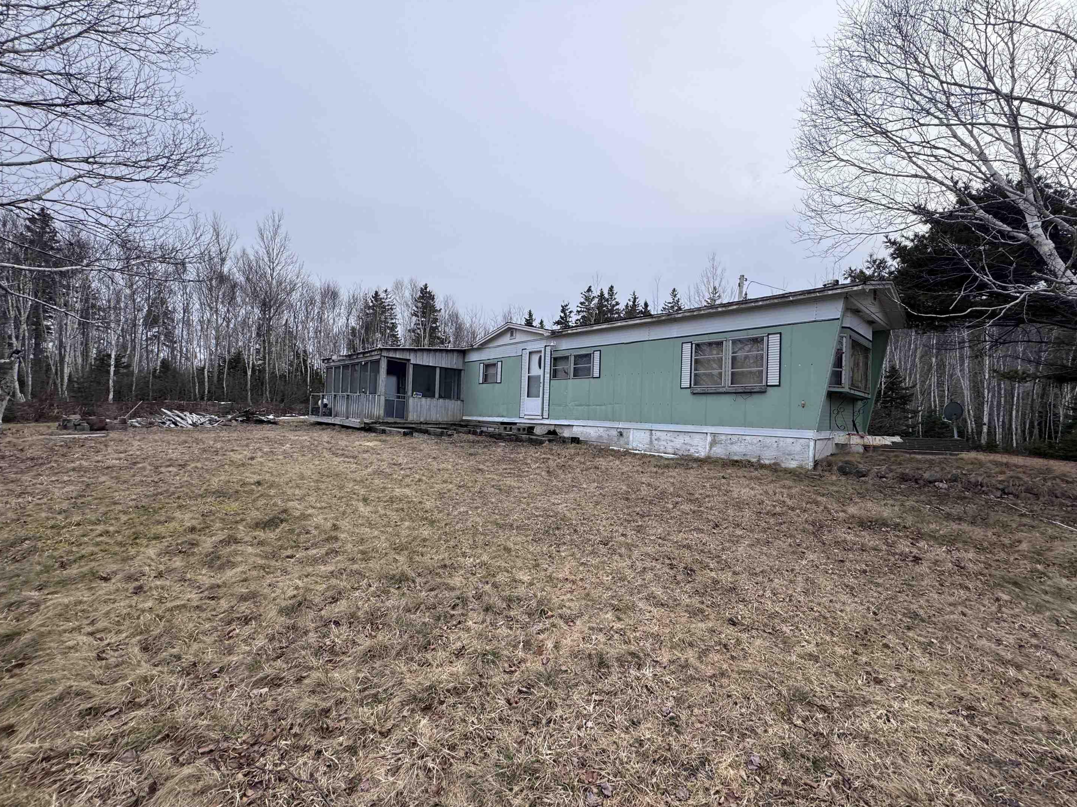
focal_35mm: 15
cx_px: 567
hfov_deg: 98.1
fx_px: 467
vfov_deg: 81.7
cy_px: 408
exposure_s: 1/320
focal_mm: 2.22
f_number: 2.2
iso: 40
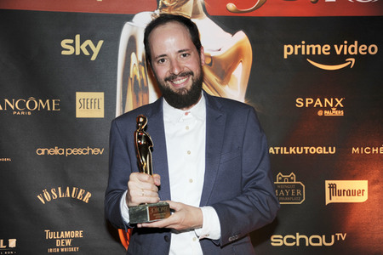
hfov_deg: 41.1
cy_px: 128
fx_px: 511
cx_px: 192
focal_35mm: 48
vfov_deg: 28.1
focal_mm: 48
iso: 800
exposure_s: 1/250
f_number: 4.2
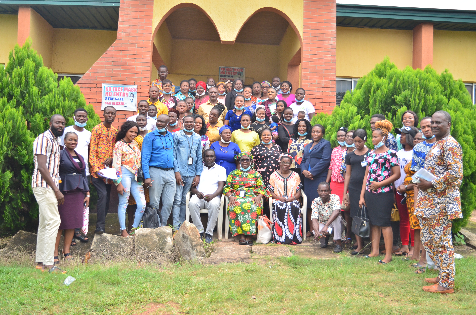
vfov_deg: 32.9
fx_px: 534
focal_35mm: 40
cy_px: 158
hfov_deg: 48.0
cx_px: 238
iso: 400
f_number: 4
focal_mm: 27
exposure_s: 1/1250
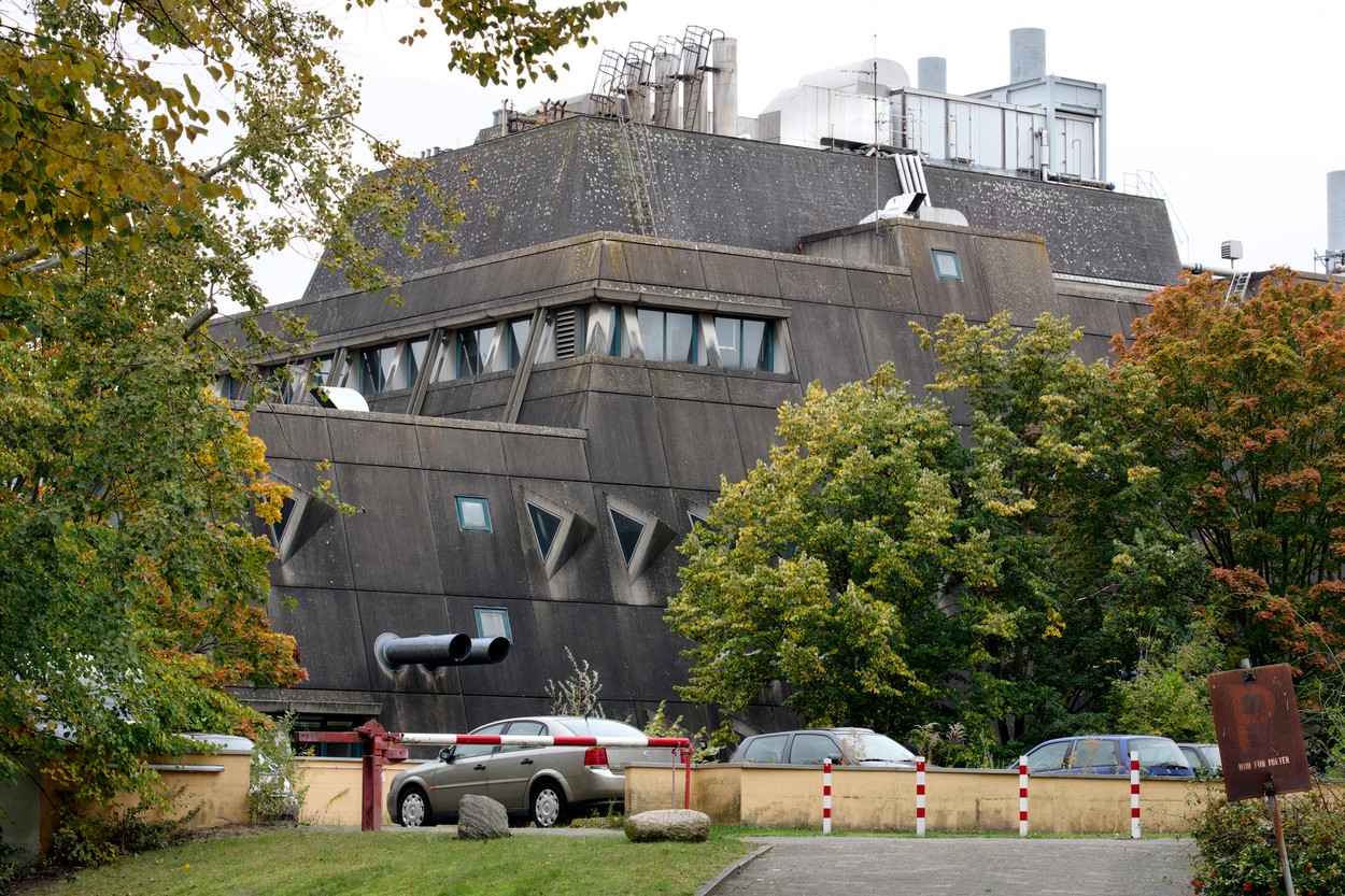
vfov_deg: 13.4
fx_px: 3810
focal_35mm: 102
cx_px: 672
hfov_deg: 20.0
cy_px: 448
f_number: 8
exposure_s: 1/80
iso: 800
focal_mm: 68
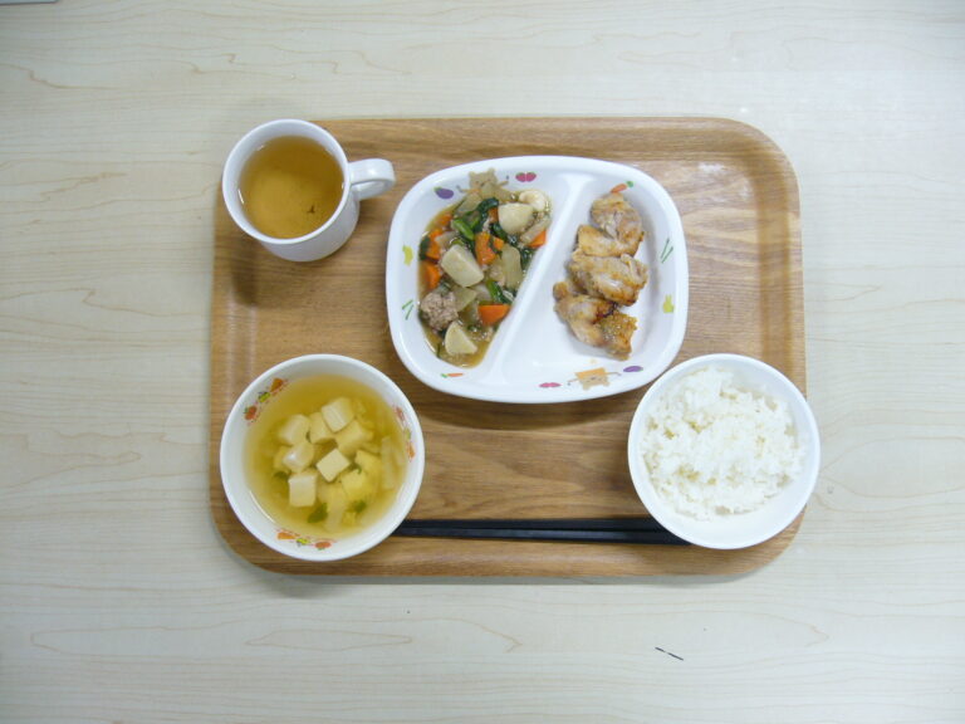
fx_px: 976
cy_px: 362
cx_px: 482
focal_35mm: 35
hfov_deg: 52.6
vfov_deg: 40.7
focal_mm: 5.8
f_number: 2.8
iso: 100
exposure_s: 1/20
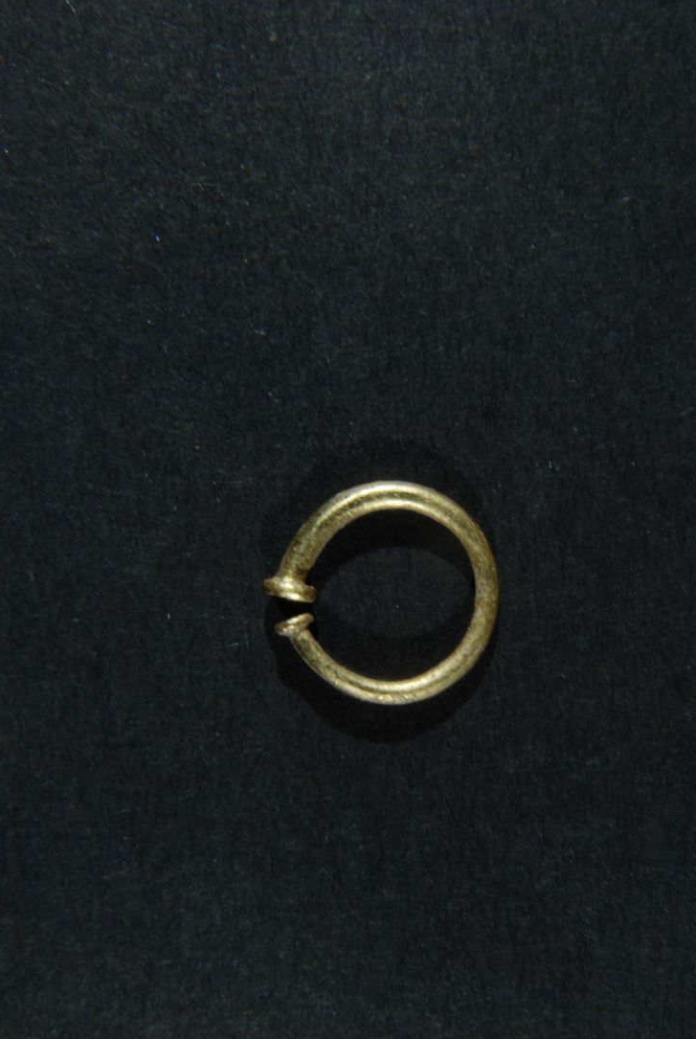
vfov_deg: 22.1
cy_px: 604
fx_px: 2658
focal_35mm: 92
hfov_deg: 14.9
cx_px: 404
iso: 100
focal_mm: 52
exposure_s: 1
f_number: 32
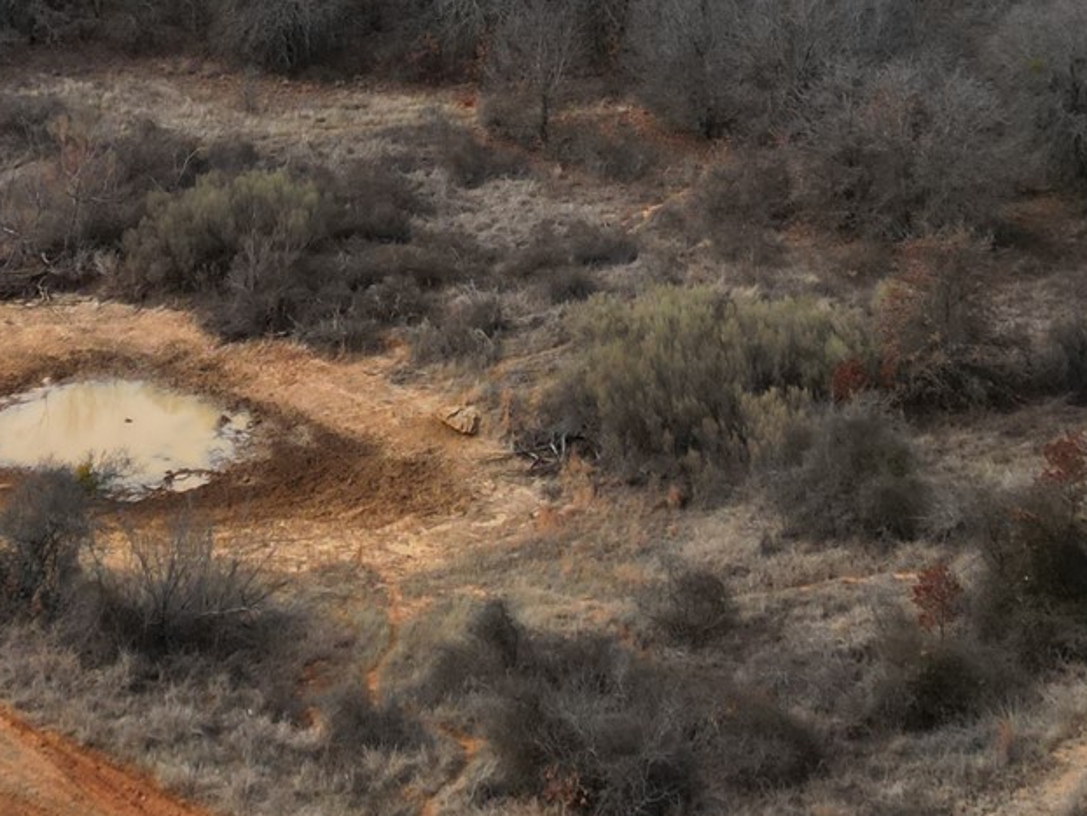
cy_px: -143
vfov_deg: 17.8
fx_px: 2482
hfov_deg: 24.7
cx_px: 432
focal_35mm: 79
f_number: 1.7
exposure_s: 1/3000
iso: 130
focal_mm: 6.72
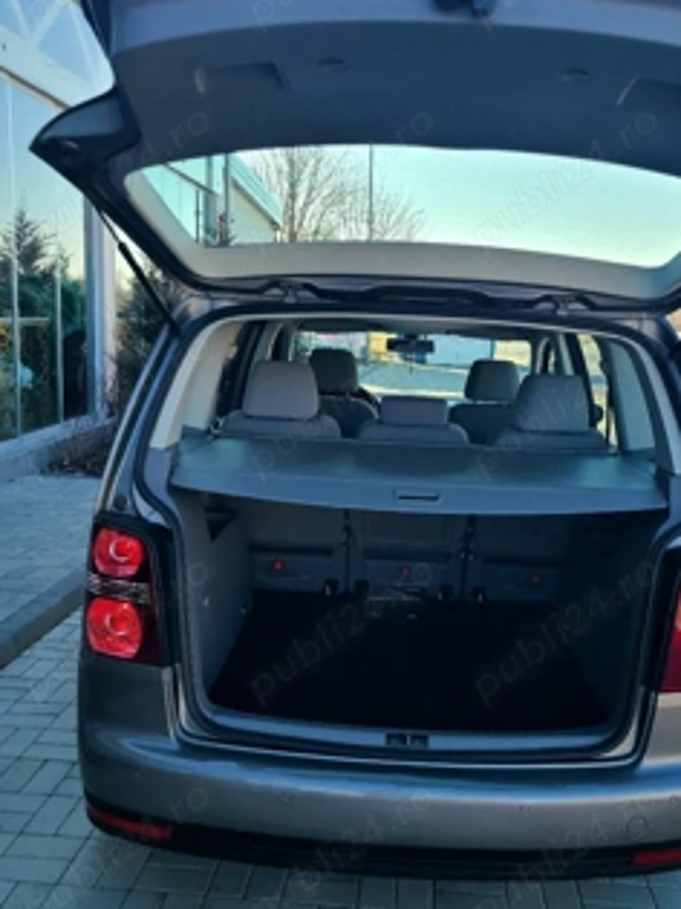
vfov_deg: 55.4
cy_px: 439
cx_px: 398
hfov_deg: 42.8
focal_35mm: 33
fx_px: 866
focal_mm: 5.4
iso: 40
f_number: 1.8
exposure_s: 1/500
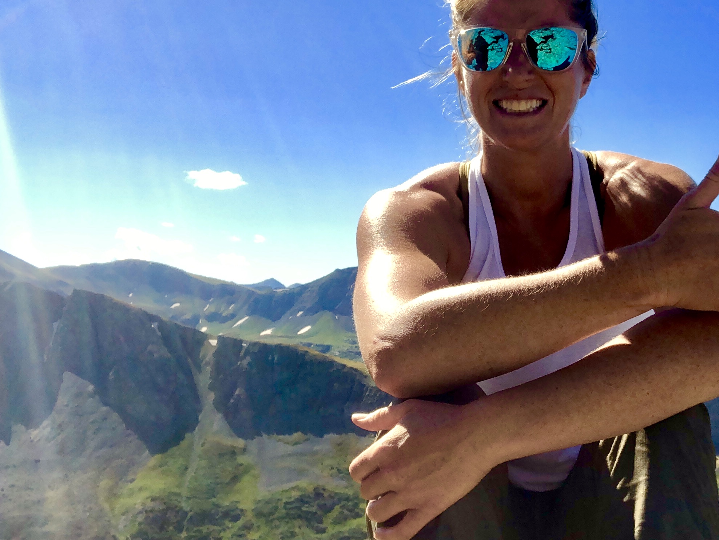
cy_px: 288
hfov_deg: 37.3
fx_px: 1039
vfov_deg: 29.1
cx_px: 532
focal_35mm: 50
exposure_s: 1/758
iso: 20
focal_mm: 2.87
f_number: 2.2
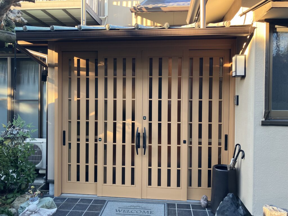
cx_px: 144
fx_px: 233
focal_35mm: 28
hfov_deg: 63.4
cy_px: 108
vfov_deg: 49.7
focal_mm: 3.99
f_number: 1.8
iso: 80
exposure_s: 1/103
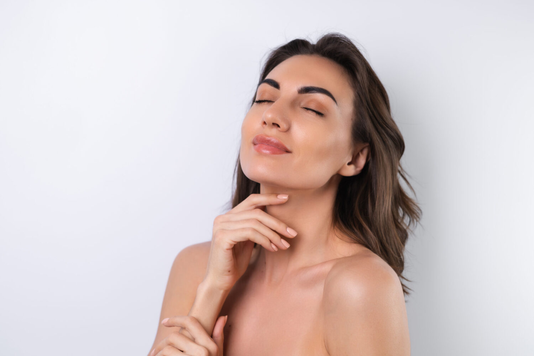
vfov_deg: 27.0
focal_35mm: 50
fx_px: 742
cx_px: 267
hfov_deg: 39.6
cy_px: 178
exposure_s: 1/125
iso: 100
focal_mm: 50
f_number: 4
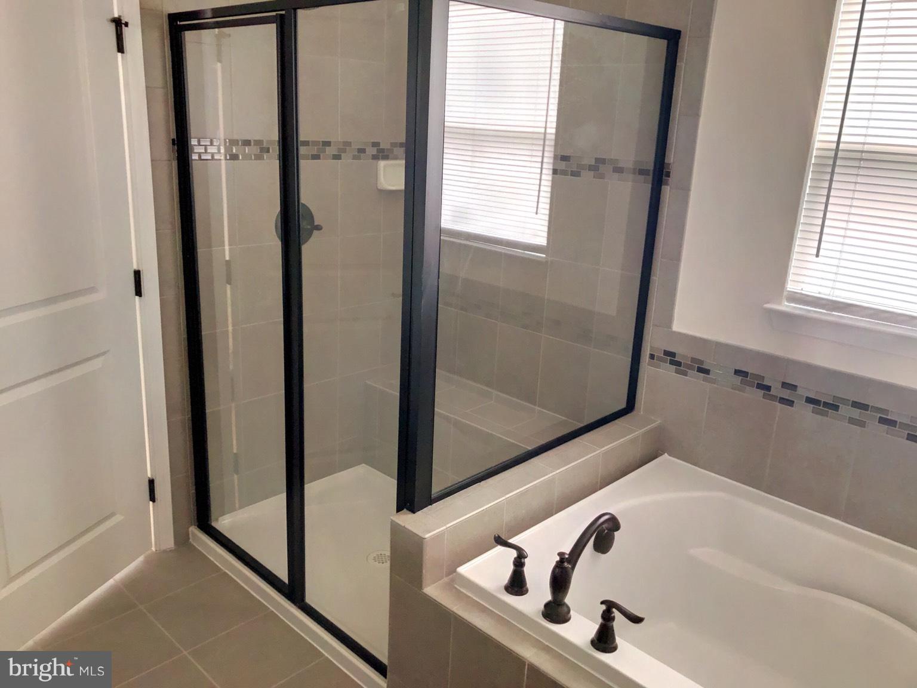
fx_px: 742
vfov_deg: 49.7
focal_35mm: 28
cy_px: 344
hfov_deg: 63.4
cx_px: 458
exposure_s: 1/17
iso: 200
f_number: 1.8
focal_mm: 3.99
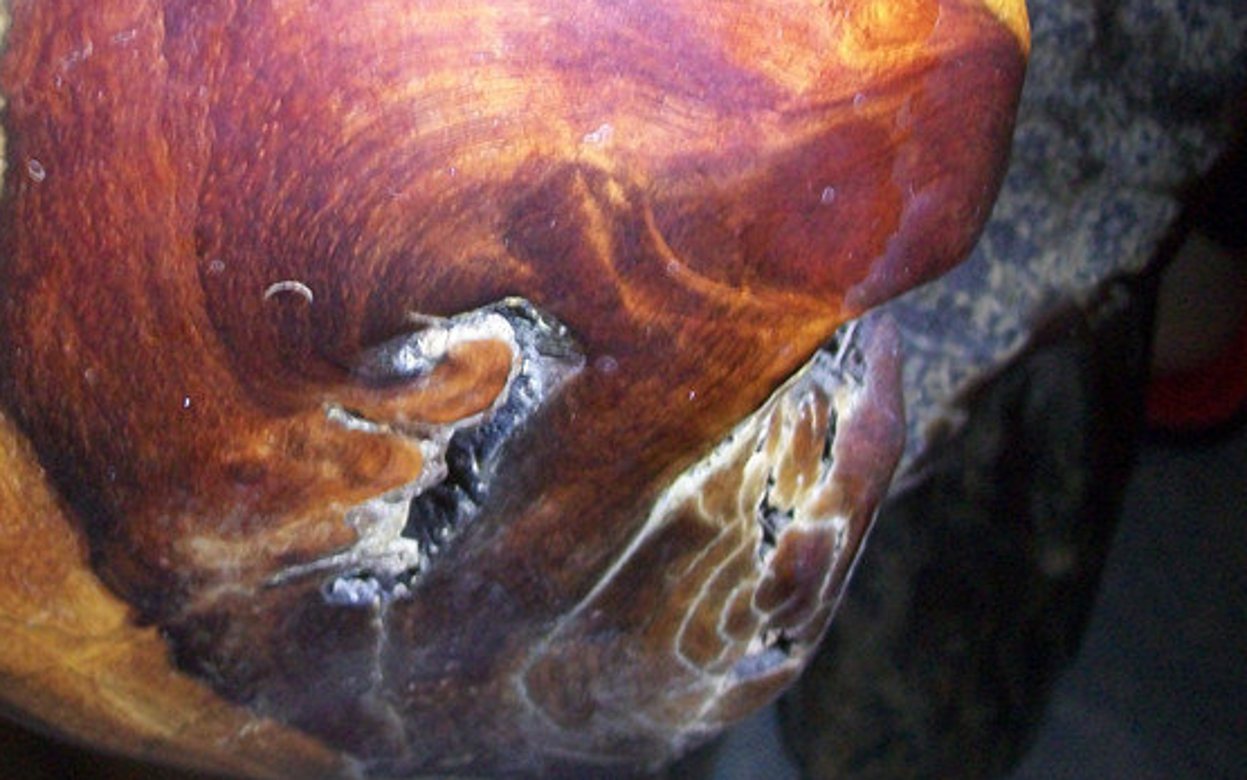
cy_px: 216
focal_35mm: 55
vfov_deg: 23.4
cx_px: 384
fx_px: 1869
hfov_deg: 36.4
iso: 165
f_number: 2.7
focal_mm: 6
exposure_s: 1/8
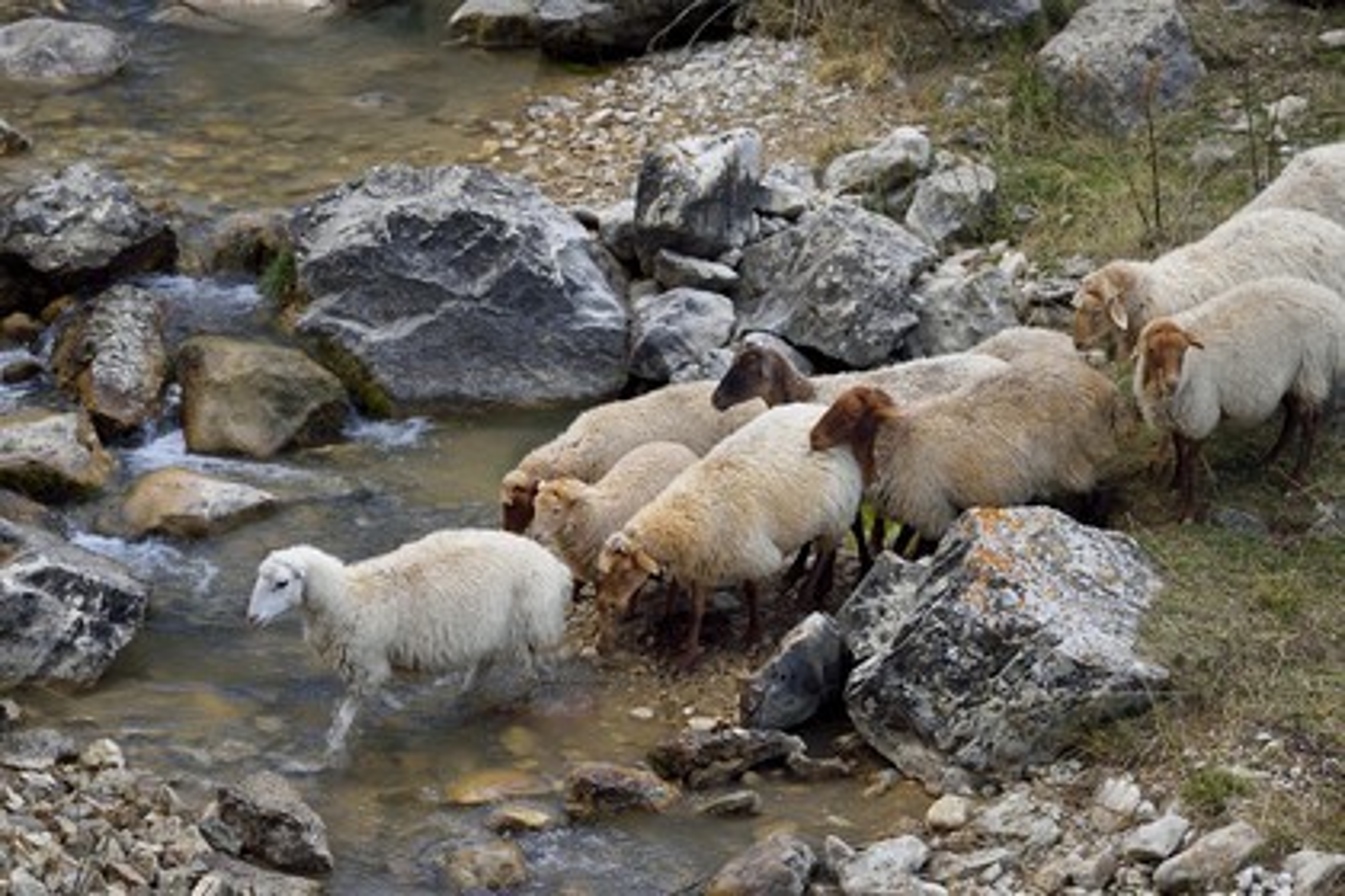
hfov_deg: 12.5
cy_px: 448
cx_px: 672
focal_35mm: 165
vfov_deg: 8.3
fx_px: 6164
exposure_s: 1/320
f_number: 6.3
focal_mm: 165
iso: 400
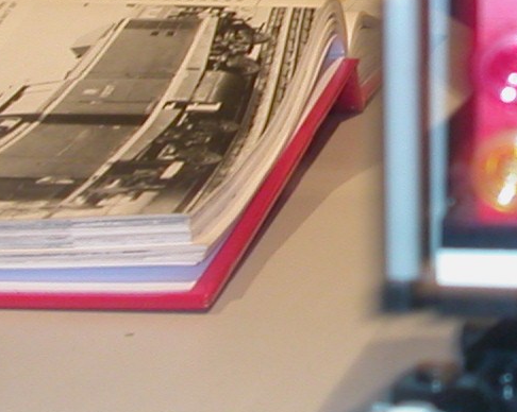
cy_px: 88
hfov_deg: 15.6
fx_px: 1819
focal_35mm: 119
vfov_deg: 12.9
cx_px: 610
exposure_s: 1/30
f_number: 2.7
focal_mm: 5.6
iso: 100
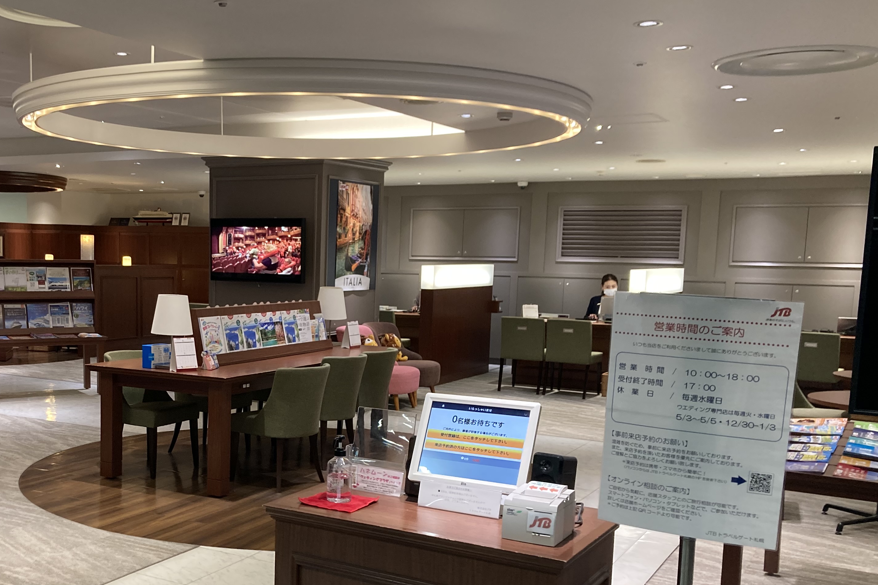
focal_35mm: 41
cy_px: 394
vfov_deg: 32.3
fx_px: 1000
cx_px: 271
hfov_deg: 46.4
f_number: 1.8
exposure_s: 1/50
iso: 125
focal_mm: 3.99
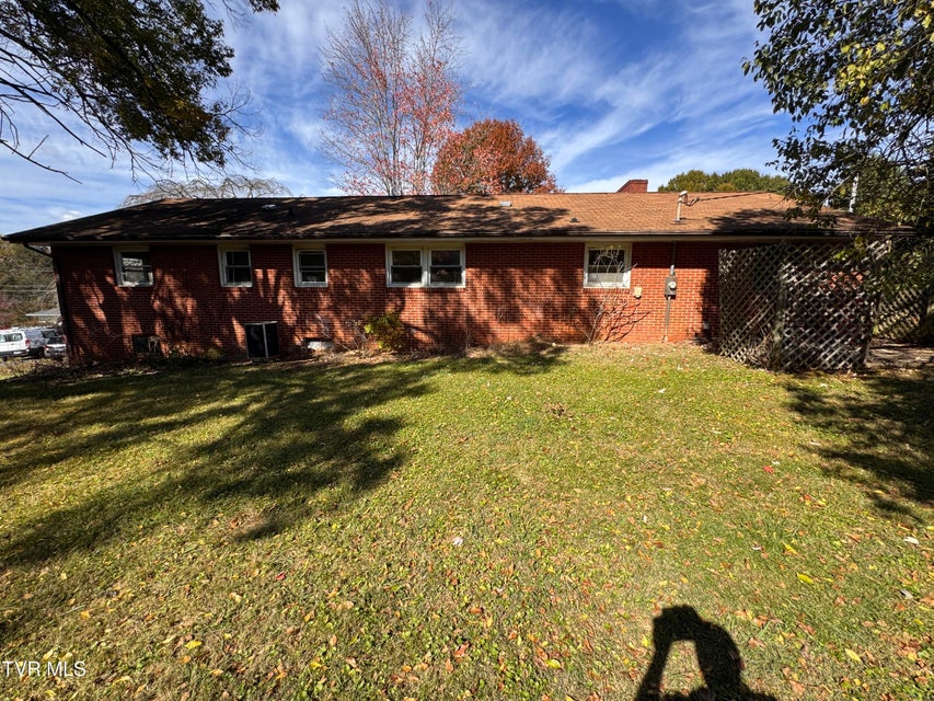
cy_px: 350
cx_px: 467
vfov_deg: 85.7
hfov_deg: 102.1
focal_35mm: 14
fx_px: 378
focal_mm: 2.22
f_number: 2.2
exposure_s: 1/993
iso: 50
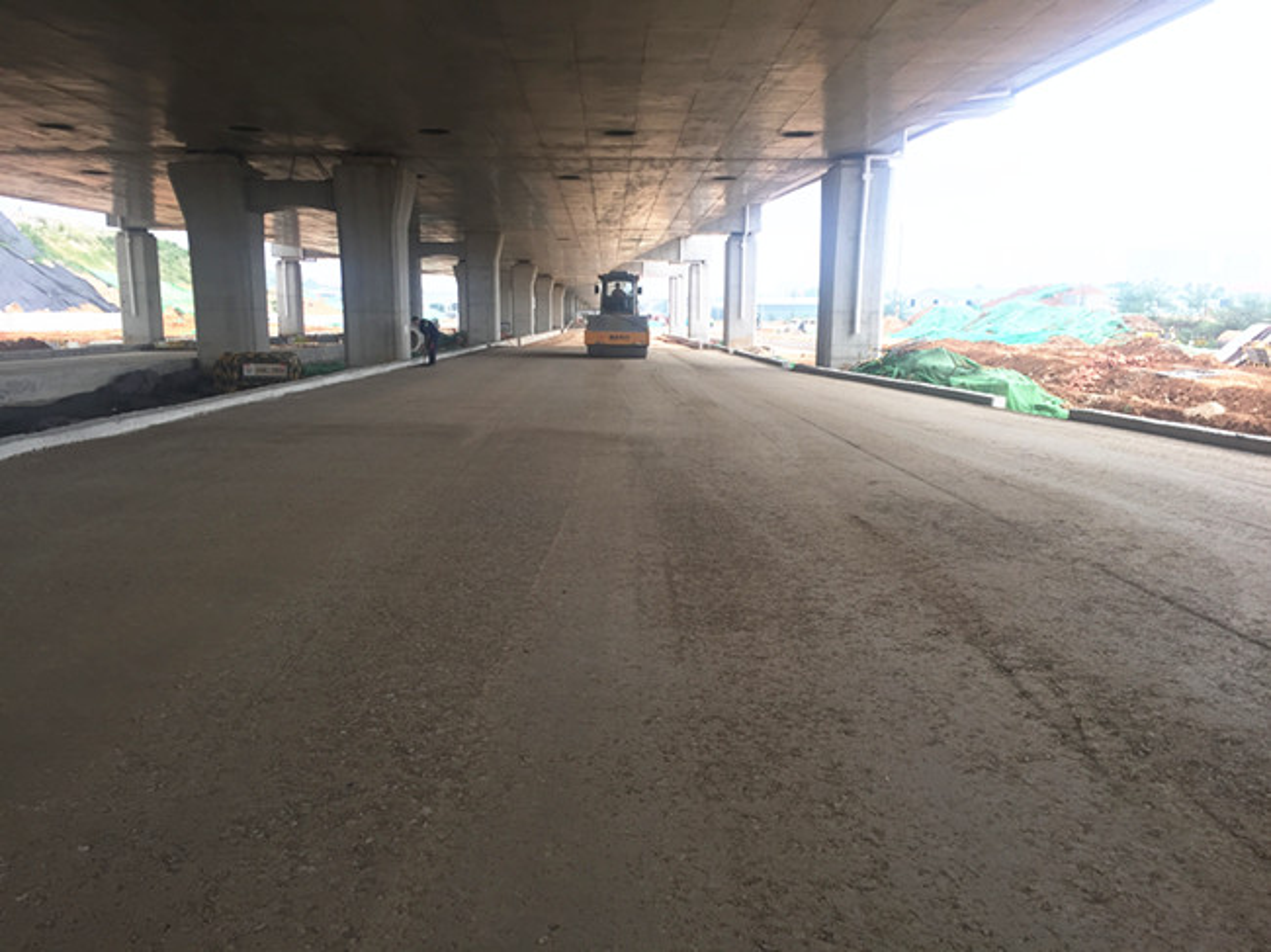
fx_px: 1064
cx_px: 636
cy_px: 476
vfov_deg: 48.2
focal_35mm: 29
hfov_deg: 61.7
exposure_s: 1/111
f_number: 2.2
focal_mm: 4.15
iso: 32
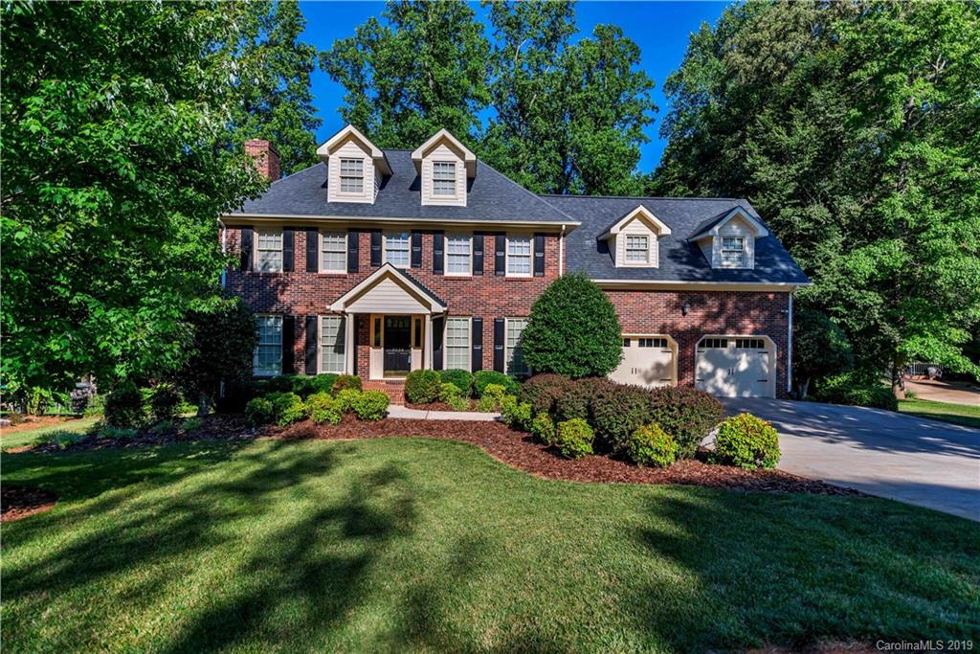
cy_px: 327
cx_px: 490
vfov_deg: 64.6
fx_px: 517
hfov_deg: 86.9
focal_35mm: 19
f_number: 2.8
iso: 100
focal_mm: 19
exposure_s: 1/2500
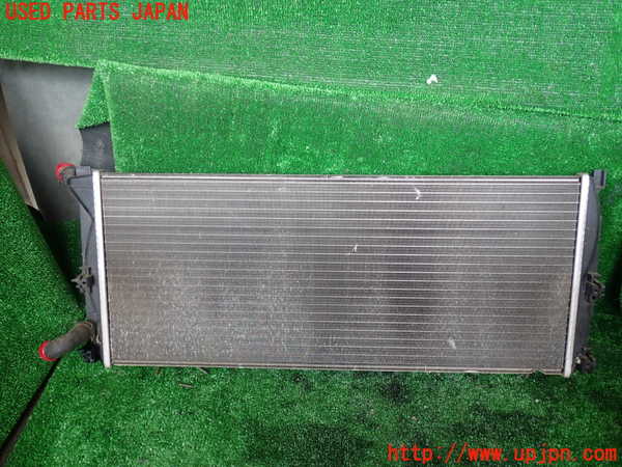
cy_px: 234
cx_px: 311
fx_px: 539
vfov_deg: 46.8
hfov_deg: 60.0
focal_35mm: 30
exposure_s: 1/60
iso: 100
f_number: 2.3
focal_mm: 5.4
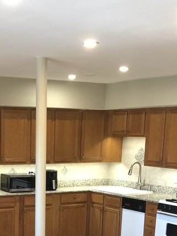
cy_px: 247
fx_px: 485
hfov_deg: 20.3
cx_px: 16
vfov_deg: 25.8
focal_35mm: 71
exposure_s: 1/20
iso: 40
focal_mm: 3.99
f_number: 1.8
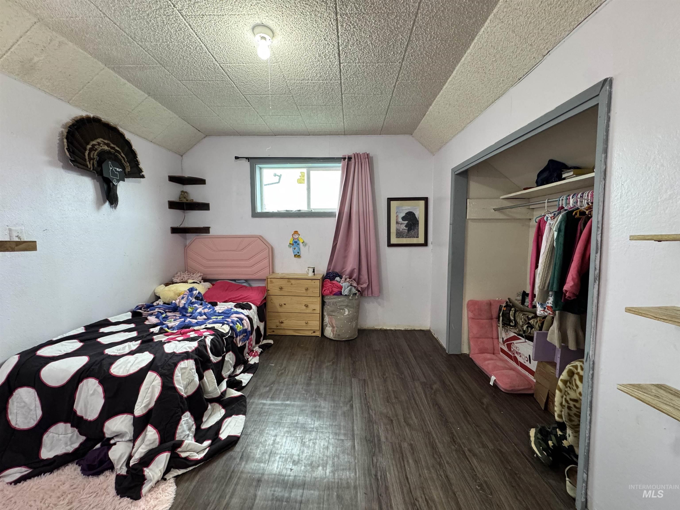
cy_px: 255
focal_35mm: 14
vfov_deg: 85.7
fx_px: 275
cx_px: 340
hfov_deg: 102.1
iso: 250
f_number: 2.2
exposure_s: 1/60
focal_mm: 2.22
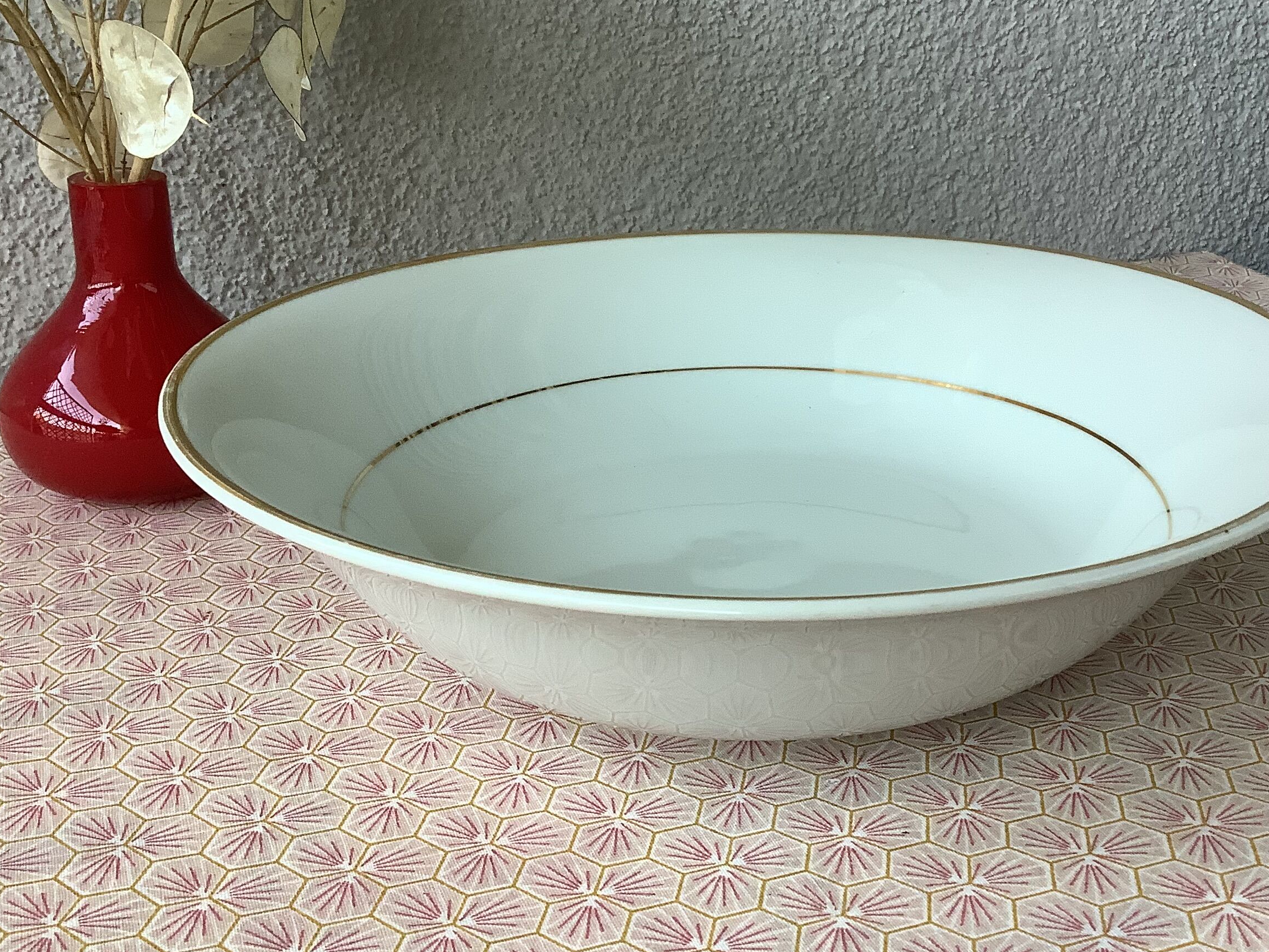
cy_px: 451
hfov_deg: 42.8
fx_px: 1613
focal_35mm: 44
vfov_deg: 32.9
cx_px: 722
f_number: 2.4
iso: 80
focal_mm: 3.3
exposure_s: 1/120
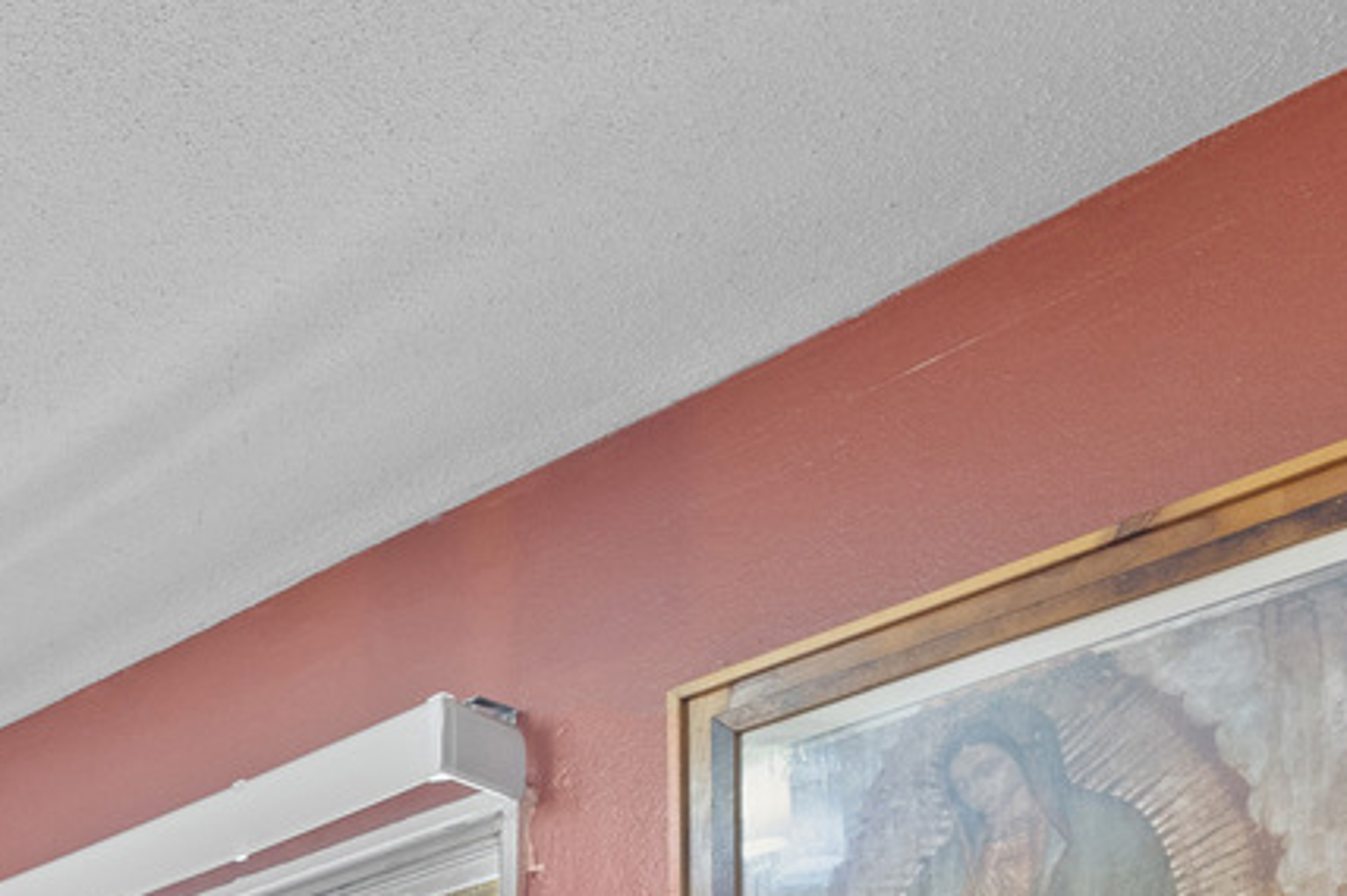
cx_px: -570
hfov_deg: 28.0
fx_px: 1982
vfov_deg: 19.8
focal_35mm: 53
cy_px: 1553
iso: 640
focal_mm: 14
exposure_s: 1/10
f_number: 7.1
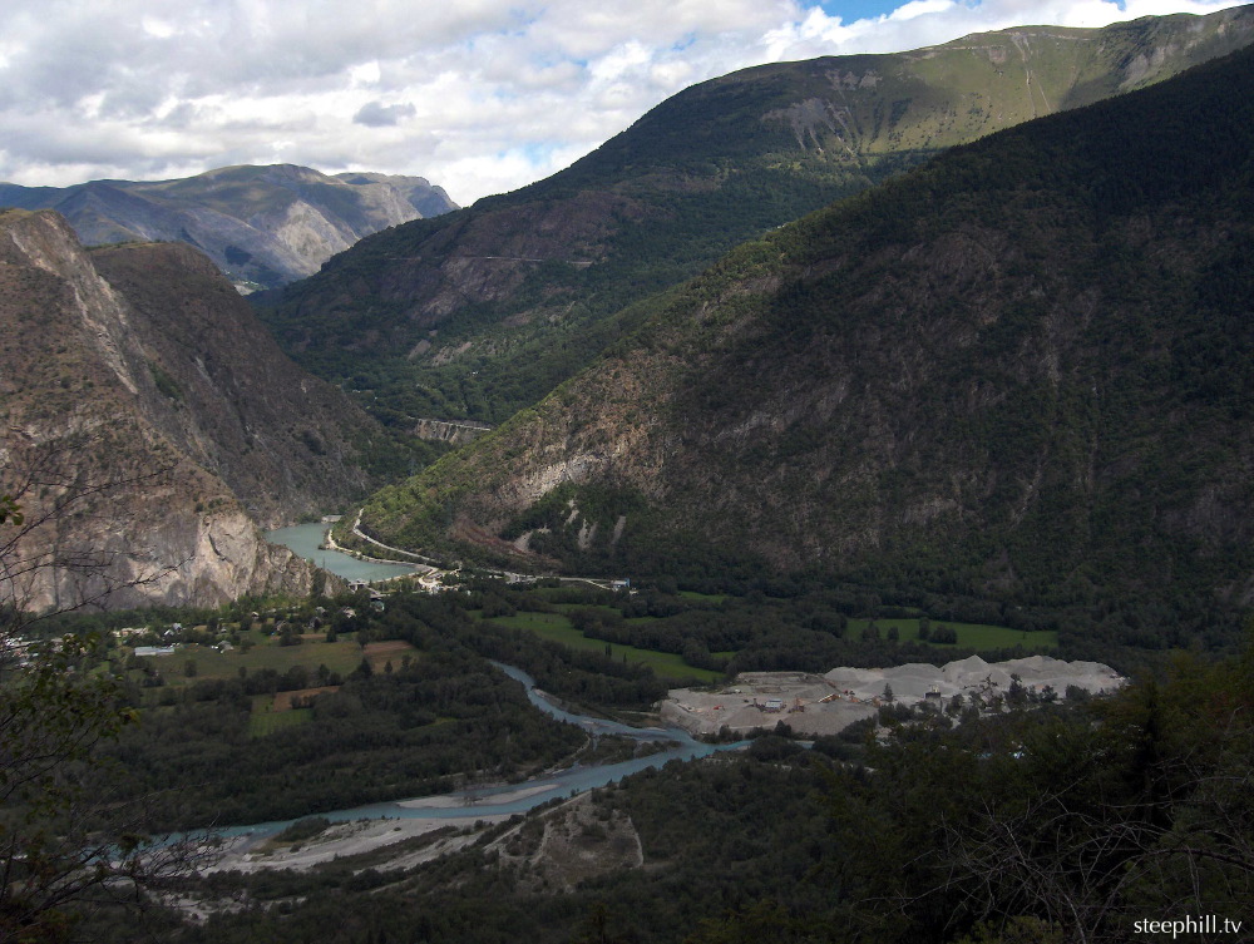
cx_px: 627
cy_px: 472
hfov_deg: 47.8
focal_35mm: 39
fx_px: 1415
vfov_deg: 36.9
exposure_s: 1/676
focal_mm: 8
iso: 100
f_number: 4.8
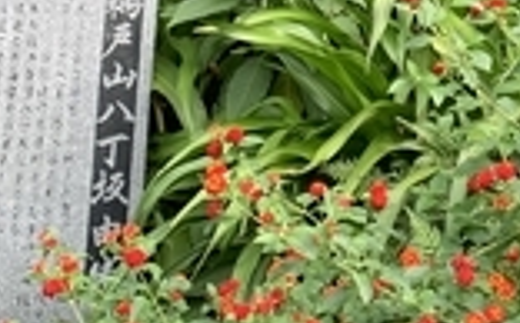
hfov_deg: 18.6
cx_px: 627
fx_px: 1500
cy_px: -270
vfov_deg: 11.4
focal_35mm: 106
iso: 25
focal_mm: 4.25
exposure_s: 1/151
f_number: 1.8
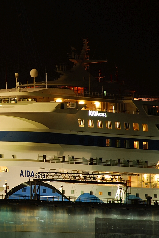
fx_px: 2019
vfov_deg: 6.8
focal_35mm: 305
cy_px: 119
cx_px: 4
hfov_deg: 4.5
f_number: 5.6
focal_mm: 135
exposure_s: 2
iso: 100
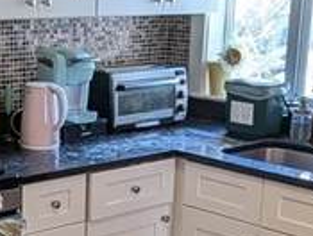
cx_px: 64
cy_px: 202
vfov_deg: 15.8
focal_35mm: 93
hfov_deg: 20.8
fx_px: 843
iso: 151
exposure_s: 1/40
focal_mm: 2.35
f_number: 2.2
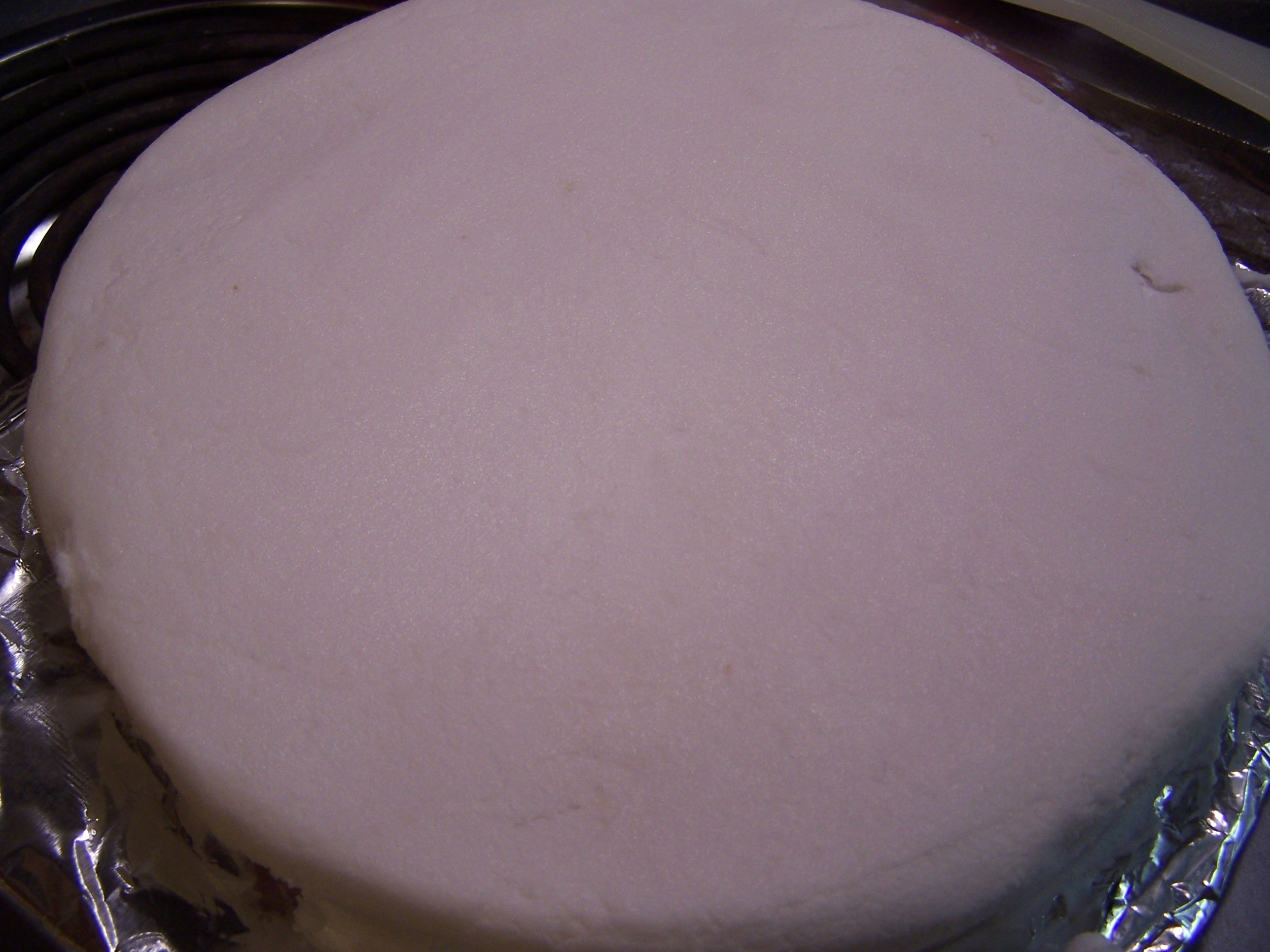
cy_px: 476
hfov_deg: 49.0
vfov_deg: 37.7
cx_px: 635
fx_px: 1394
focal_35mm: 38
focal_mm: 6.3
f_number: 2.8
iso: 100
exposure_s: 1/30
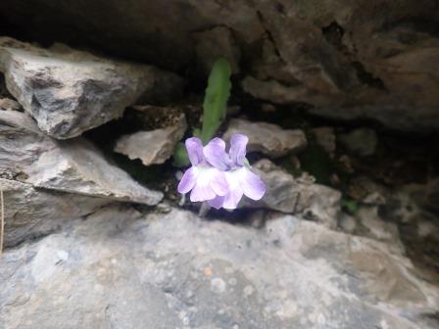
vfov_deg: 54.9
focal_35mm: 25
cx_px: 220
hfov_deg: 69.4
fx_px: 317
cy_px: 164
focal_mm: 4.5
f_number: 2
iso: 100
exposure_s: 1/125
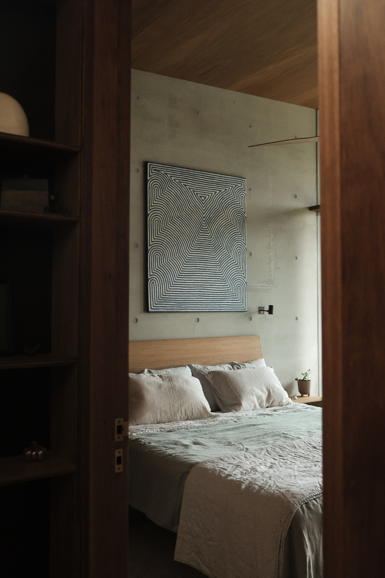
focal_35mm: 33
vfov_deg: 57.2
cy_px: 289
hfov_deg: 40.0
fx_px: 529
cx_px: 192
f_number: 3.2
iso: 1000
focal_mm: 22.3
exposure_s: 1/200
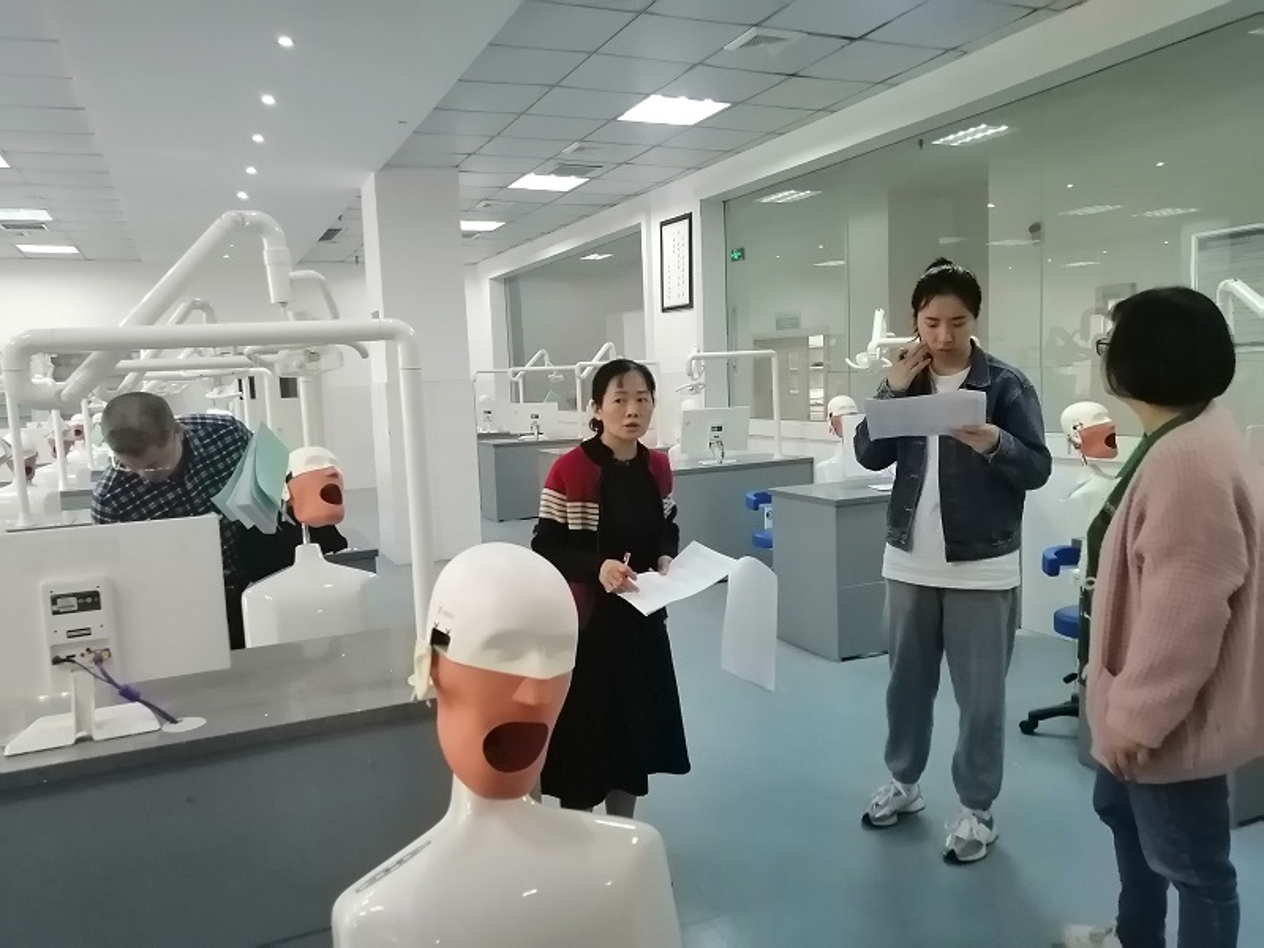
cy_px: 474
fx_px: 949
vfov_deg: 53.1
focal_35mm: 26
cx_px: 632
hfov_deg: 67.3
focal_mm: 3.62
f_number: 1.8
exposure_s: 1/100
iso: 640
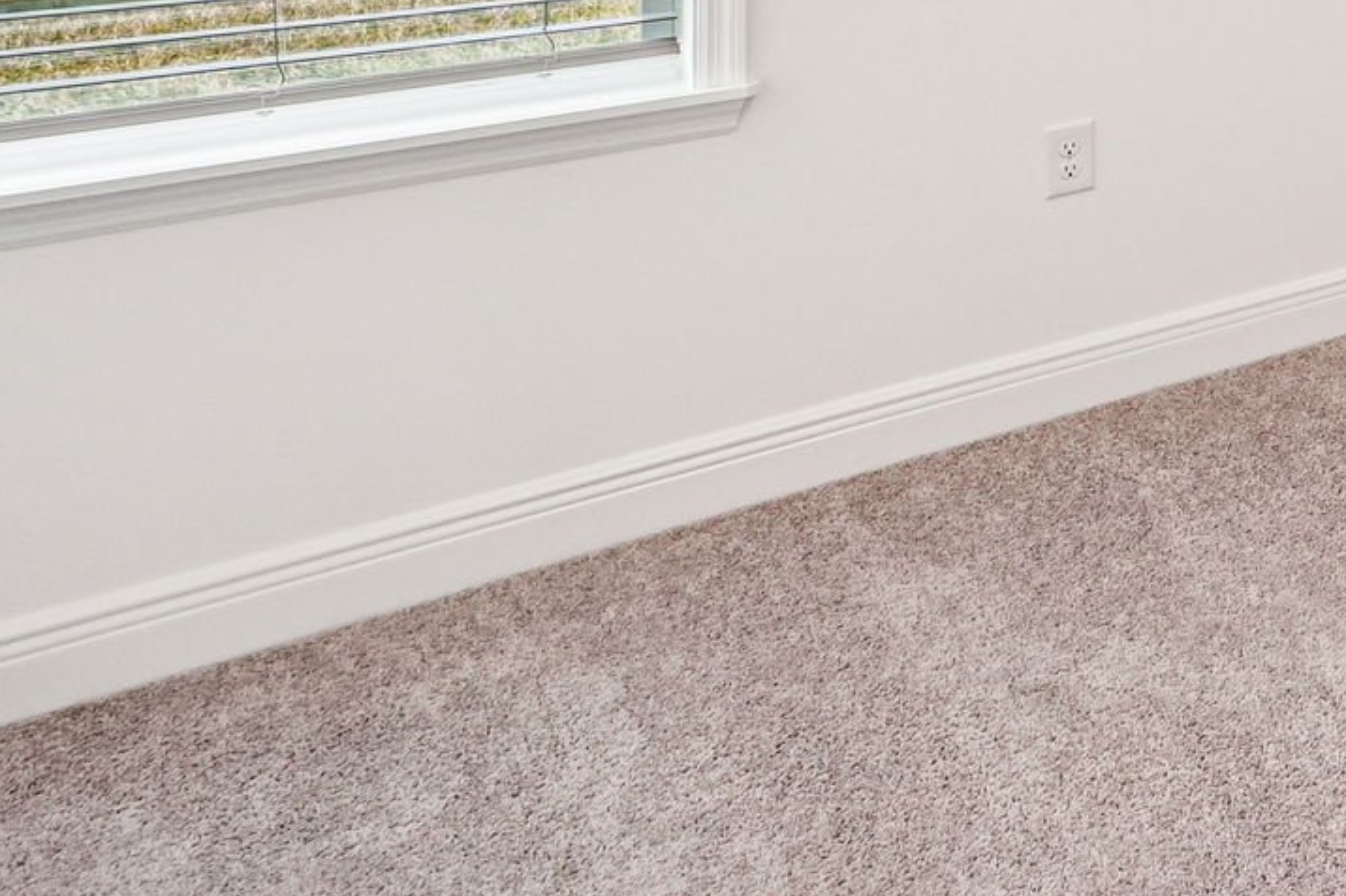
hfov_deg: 29.4
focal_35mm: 43
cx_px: 1983
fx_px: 1607
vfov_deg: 25.9
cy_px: -317
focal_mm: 14
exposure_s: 1/100
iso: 1000
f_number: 8
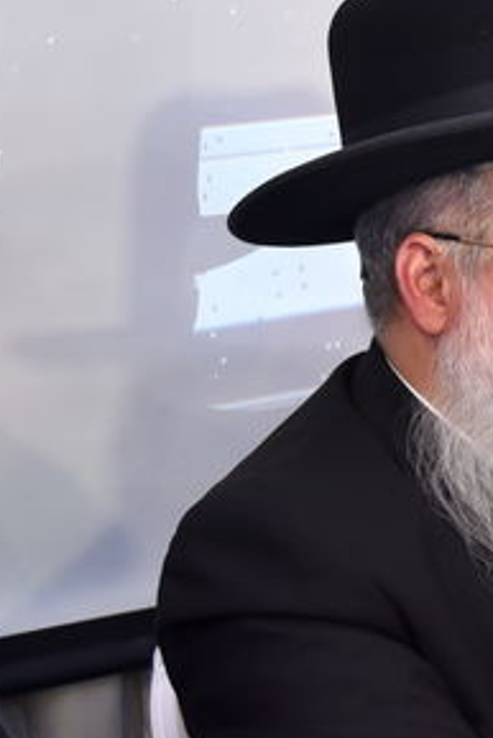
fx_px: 3077
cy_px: 282
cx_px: 810
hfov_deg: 8.9
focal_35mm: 150
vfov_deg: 13.7
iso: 500
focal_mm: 31
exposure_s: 1/60
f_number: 2.8
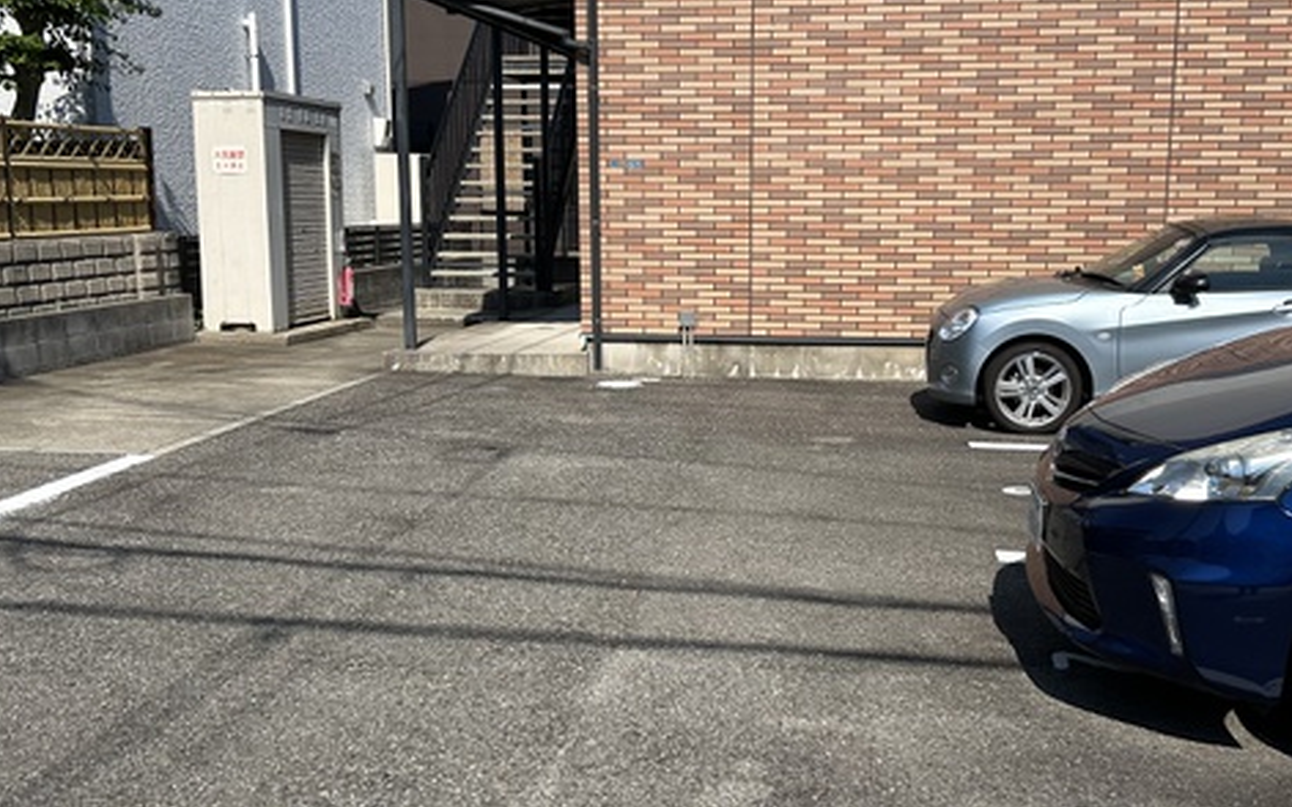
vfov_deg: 31.2
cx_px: 721
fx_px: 1443
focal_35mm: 41
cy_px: 432
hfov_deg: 48.1
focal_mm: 5.7
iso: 50
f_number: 1.5
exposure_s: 1/5587
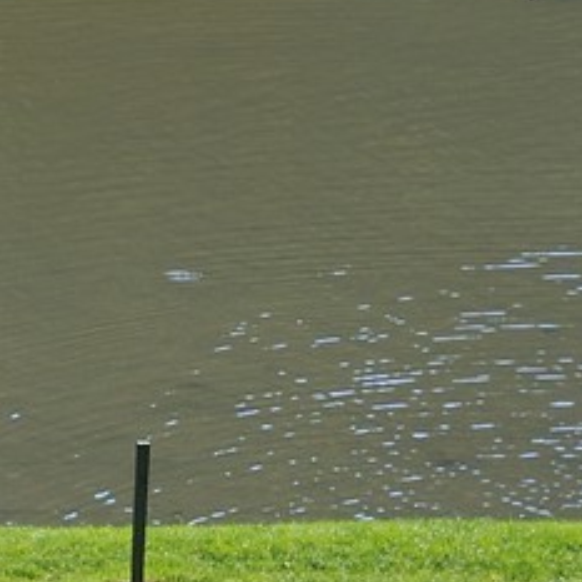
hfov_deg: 4.1
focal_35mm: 408
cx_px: -1284
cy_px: 212
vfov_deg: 4.3
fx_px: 7761
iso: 200
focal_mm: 70
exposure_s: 1/250
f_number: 9
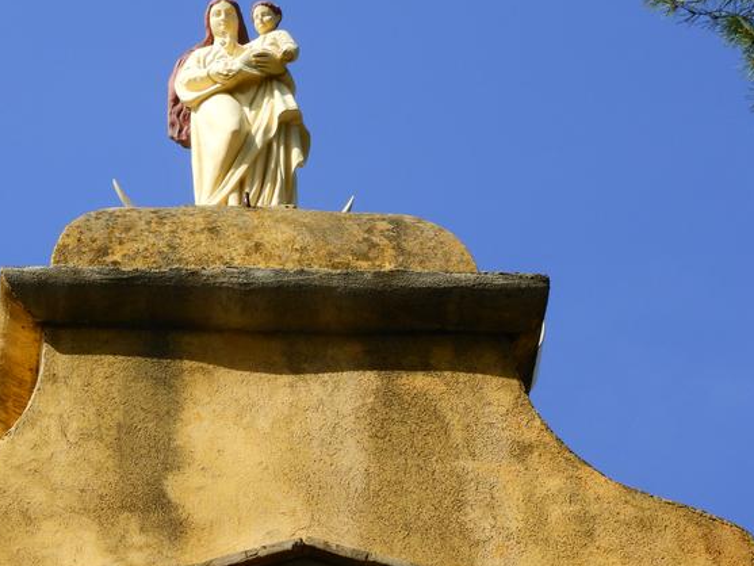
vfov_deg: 5.2
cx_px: 260
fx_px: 6253
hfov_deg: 6.9
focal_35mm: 287
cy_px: 184
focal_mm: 35.8
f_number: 5.3
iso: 100
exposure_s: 1/500
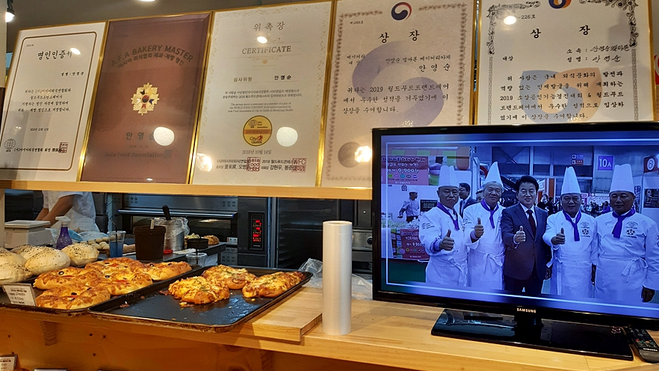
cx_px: 331
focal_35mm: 30
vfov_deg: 38.9
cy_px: 176
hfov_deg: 64.3
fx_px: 524
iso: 64
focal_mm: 3.93
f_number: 1.7
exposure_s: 1/60
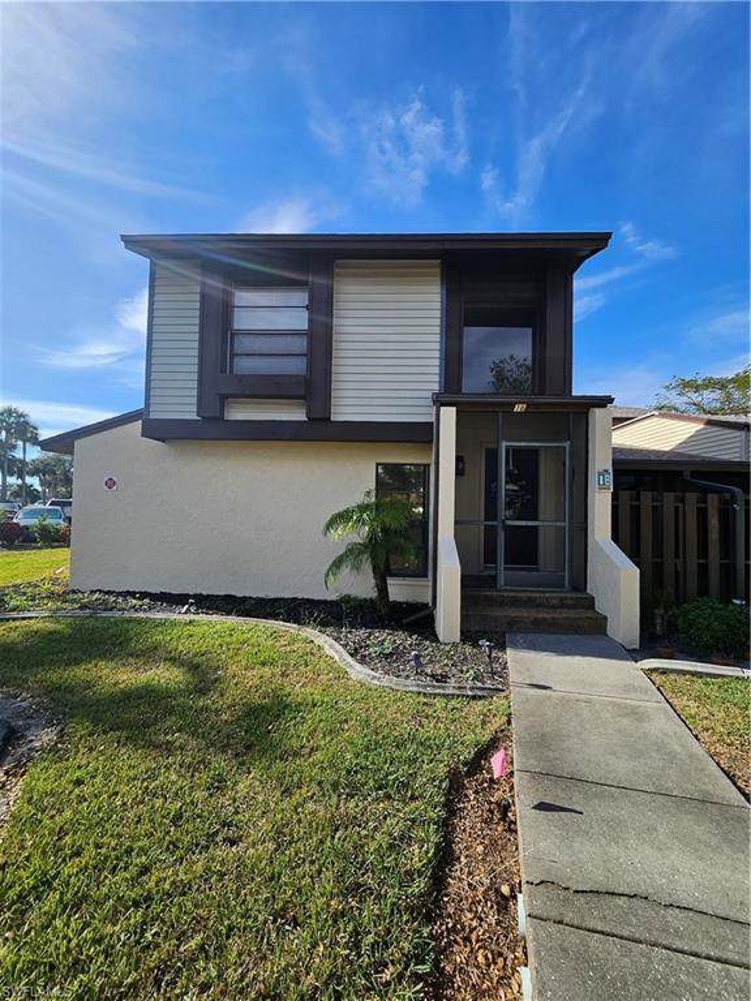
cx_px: 376
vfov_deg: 106.2
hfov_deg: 89.9
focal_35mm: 13
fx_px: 376
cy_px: 500
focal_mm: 1.74
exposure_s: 1/947
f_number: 2.2
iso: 32
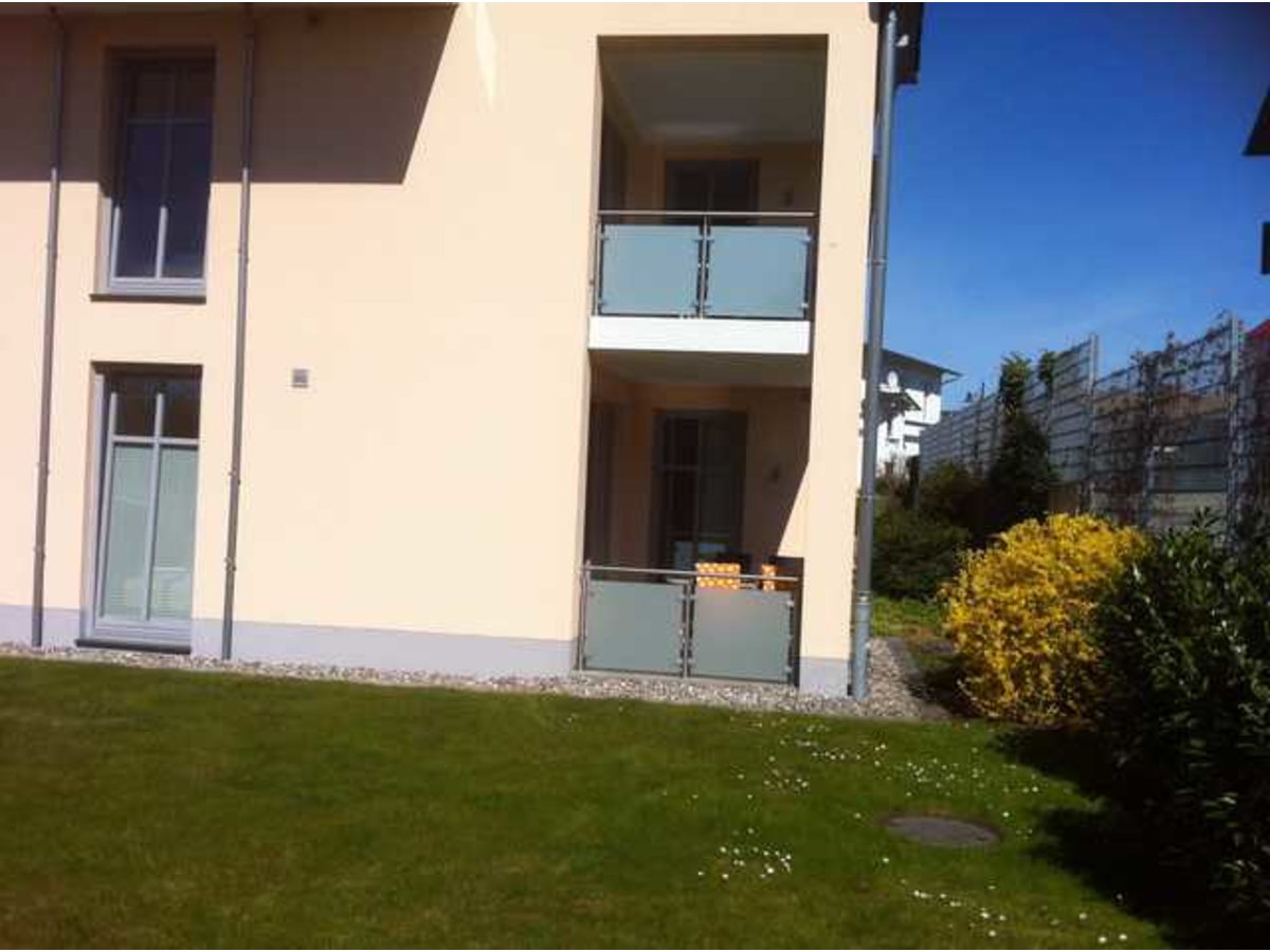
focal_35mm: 35
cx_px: 635
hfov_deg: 52.6
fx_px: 1284
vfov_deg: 40.7
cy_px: 476
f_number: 2.8
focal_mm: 3.85
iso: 80
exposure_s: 1/3352
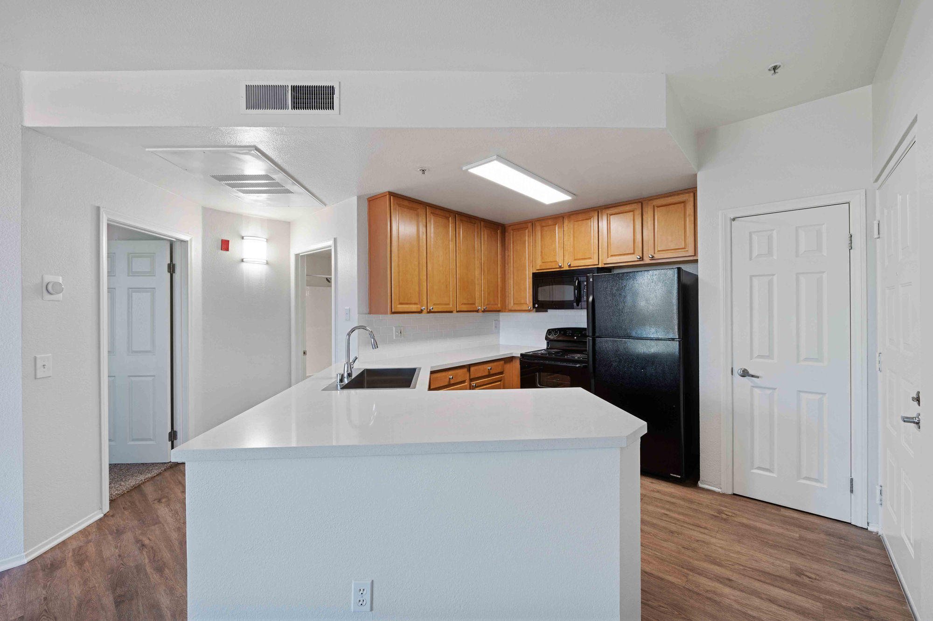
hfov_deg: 104.3
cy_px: 310
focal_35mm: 14
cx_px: 466
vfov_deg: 81.1
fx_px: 363
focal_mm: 14
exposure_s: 1/5
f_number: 8
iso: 200
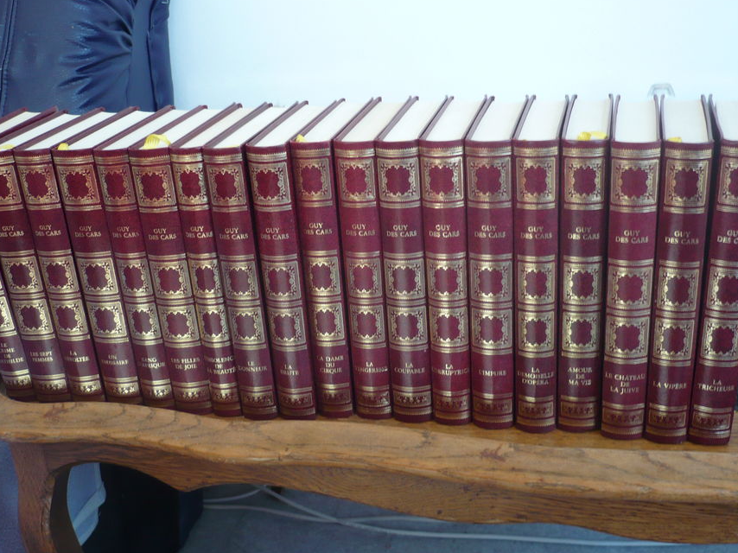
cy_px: 249
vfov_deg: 35.1
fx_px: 874
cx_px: 367
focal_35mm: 41
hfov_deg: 45.8
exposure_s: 1/30
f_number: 2.8
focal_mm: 5.8
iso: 125
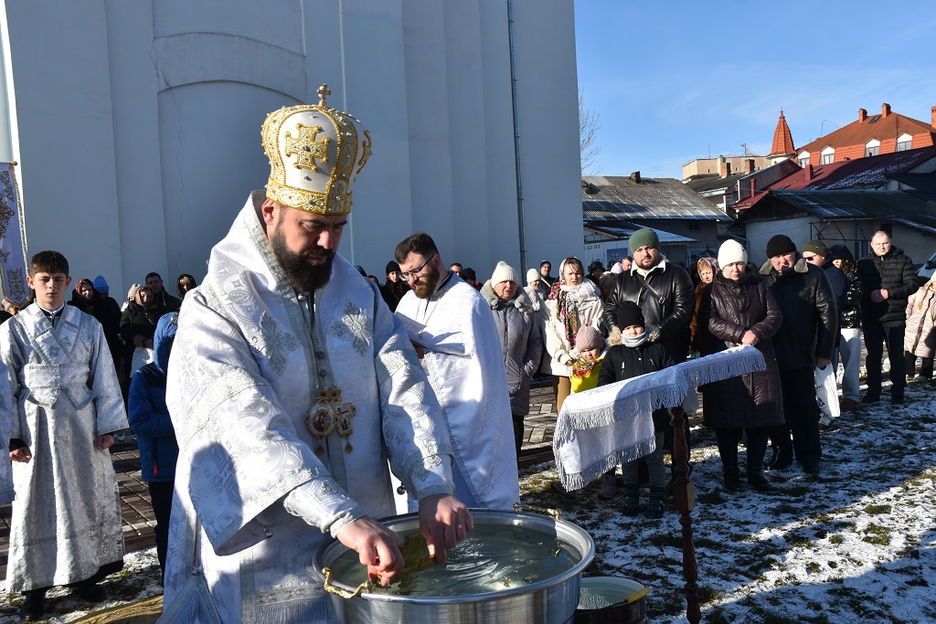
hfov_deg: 57.2
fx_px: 858
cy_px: 312
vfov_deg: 40.0
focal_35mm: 33
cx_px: 468
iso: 100
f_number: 9
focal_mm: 22
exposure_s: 1/320
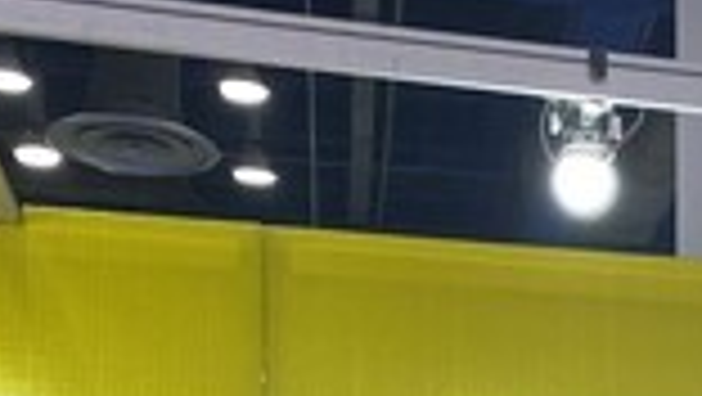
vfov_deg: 9.8
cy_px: 963
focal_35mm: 109
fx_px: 2030
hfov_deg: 18.5
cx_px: 855
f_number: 1.8
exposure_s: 1/120
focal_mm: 4.25
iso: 80
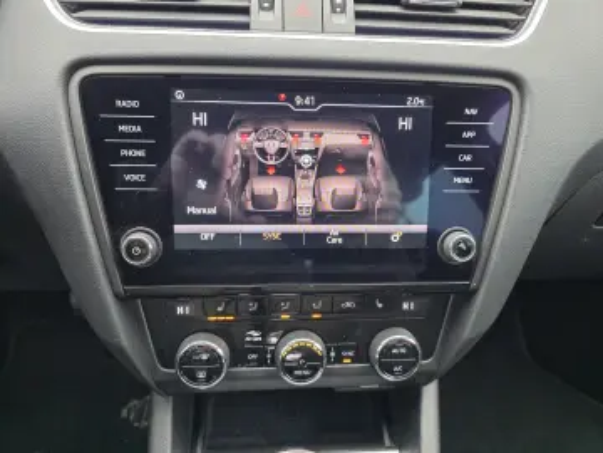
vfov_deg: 58.9
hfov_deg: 73.9
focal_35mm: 23
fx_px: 401
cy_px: 226
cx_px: 302
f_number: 1.7
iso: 400
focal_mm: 6.3
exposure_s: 1/100
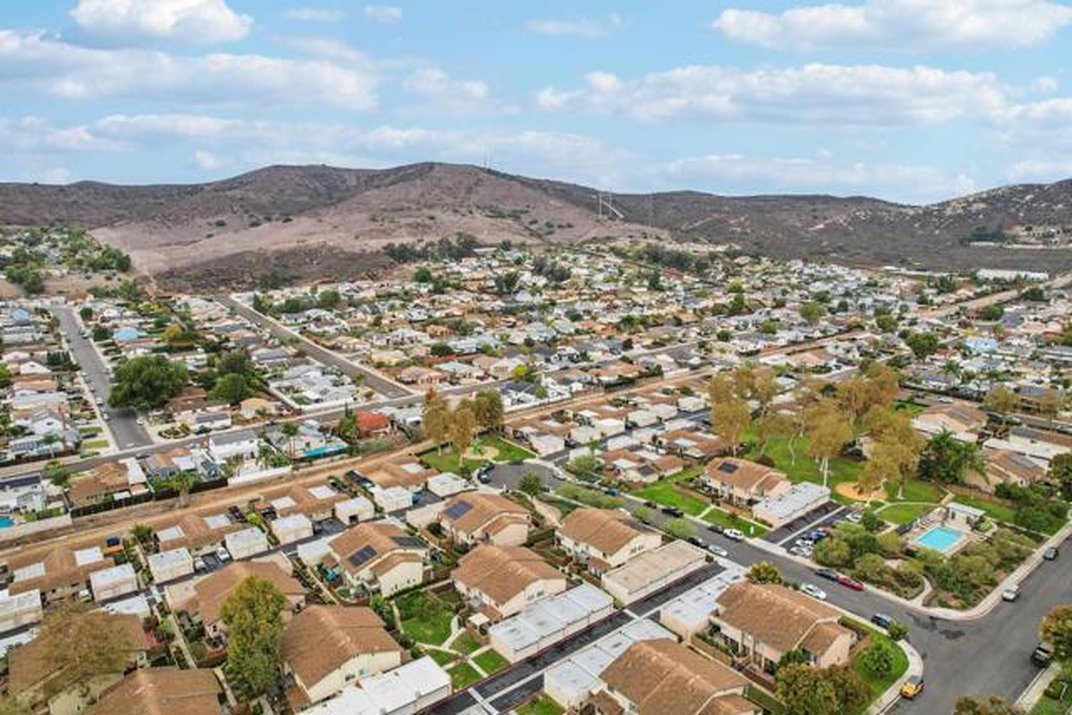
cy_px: 358
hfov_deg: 78.6
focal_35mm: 22
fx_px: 655
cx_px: 536
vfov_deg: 57.3
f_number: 2.8
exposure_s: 1/640
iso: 100
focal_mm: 8.4
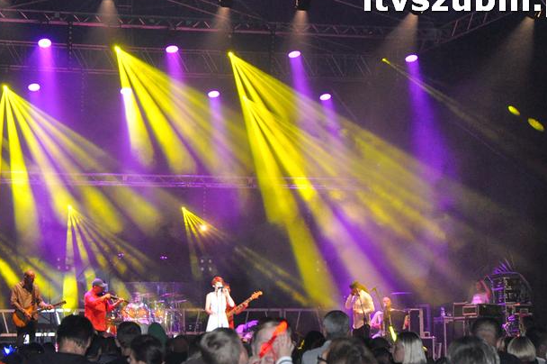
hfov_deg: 18.8
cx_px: 226
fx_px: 1654
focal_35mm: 109
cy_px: 211
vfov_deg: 12.5
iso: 3200
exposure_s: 1/60
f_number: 5.6
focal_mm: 52
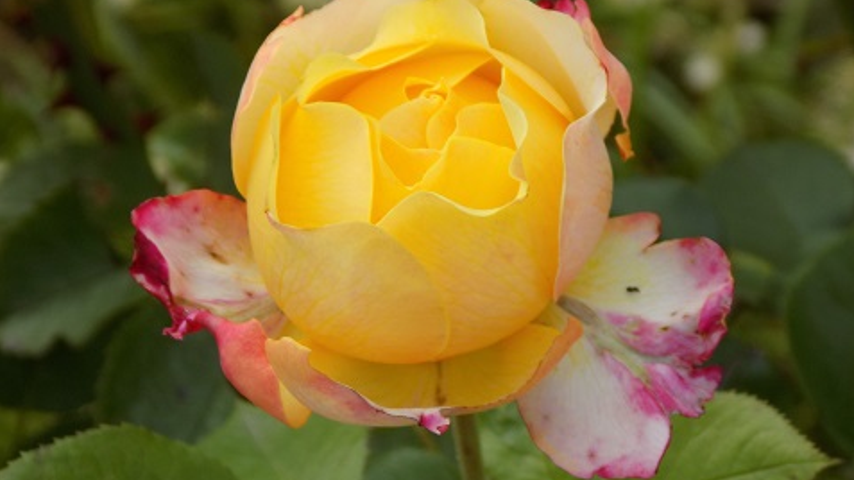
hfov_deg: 9.1
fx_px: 5388
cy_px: 213
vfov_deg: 5.1
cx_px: 426
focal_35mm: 238
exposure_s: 1/80
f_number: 5.5
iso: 80
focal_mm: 38.6
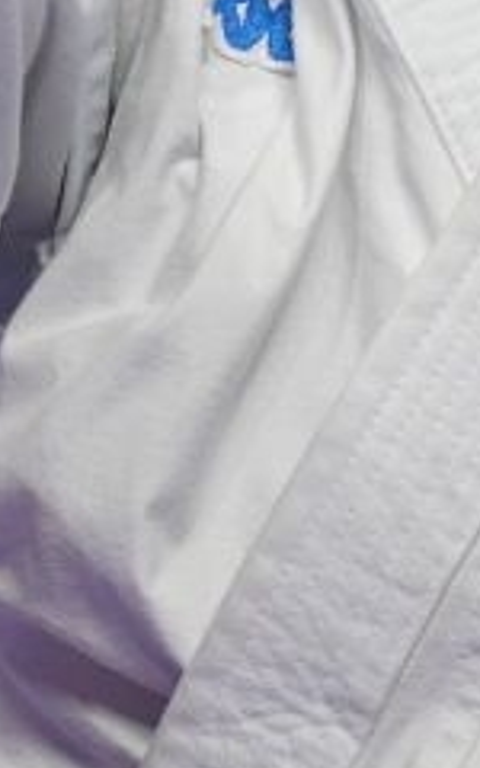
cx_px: 464
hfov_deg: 0.4
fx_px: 63984
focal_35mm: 3057
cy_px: 355
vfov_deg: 0.7
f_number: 2.8
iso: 640
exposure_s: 1/500
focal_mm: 400
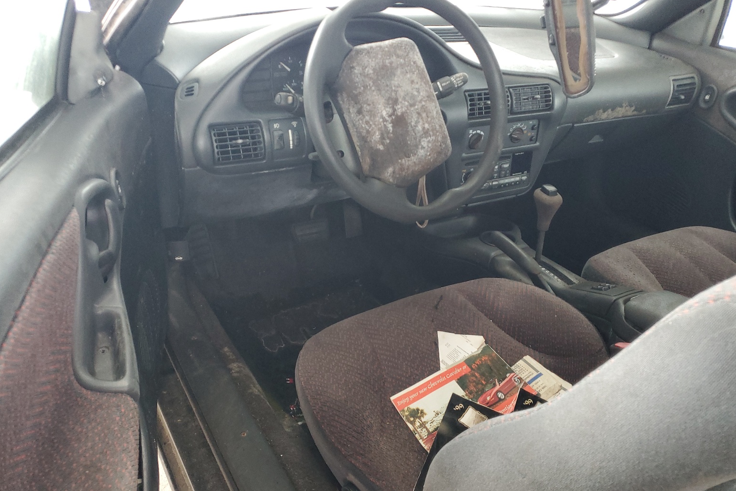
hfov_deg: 65.5
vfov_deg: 46.3
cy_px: 270
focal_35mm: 28
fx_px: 572
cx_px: 378
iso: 163
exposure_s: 1/60.2
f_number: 1.5
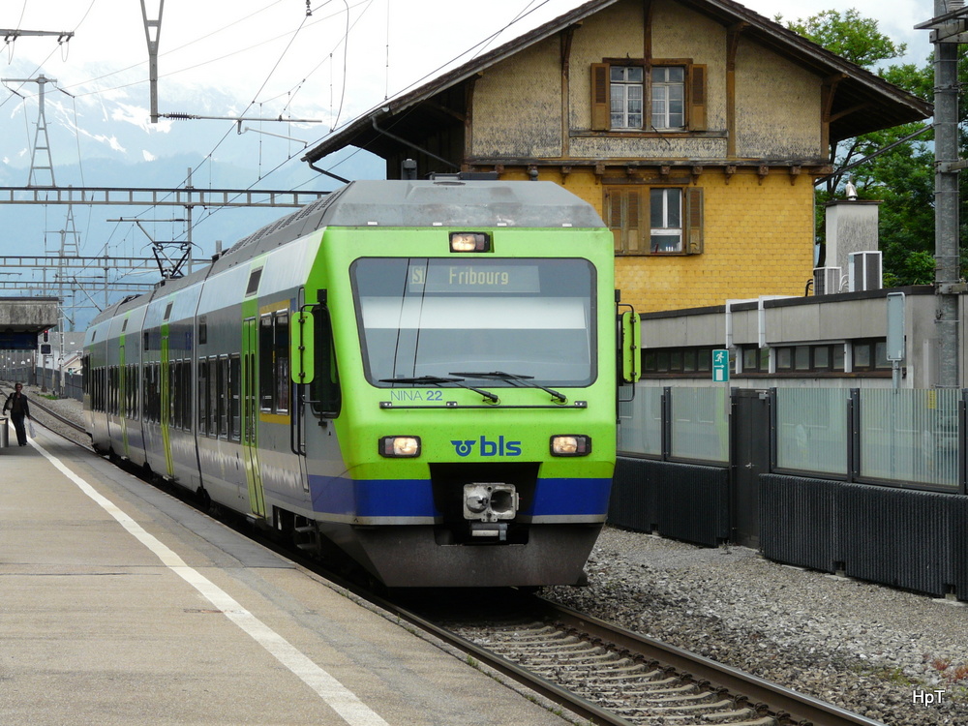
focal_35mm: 114
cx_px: 484
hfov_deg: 17.3
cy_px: 363
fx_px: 3188
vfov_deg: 13.0
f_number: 5
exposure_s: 1/250
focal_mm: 18.8
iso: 100
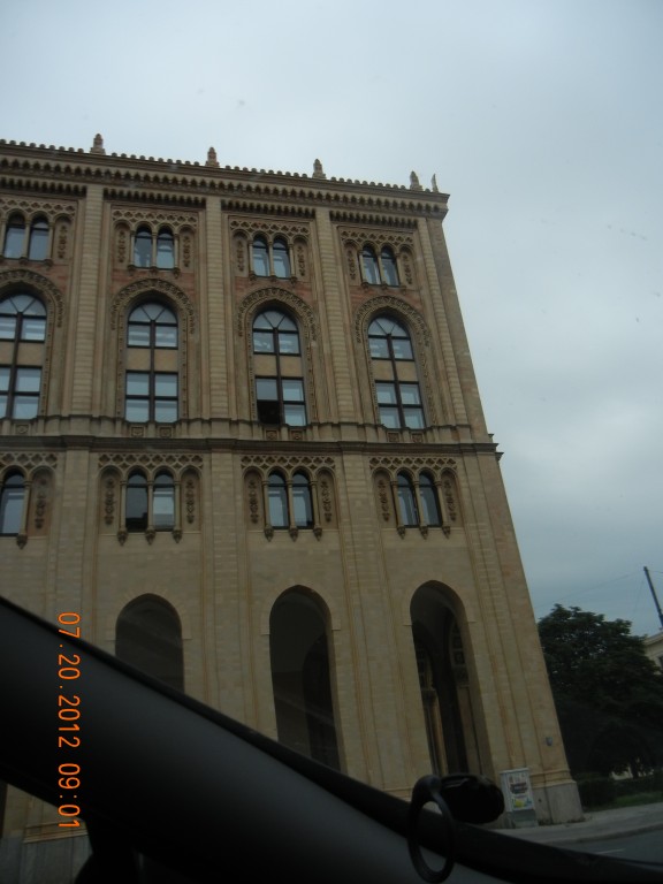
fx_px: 766
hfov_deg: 46.8
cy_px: 442
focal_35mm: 30
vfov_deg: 60.0
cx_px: 332
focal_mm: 5.4
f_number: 3.5
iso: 160
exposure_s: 1/304
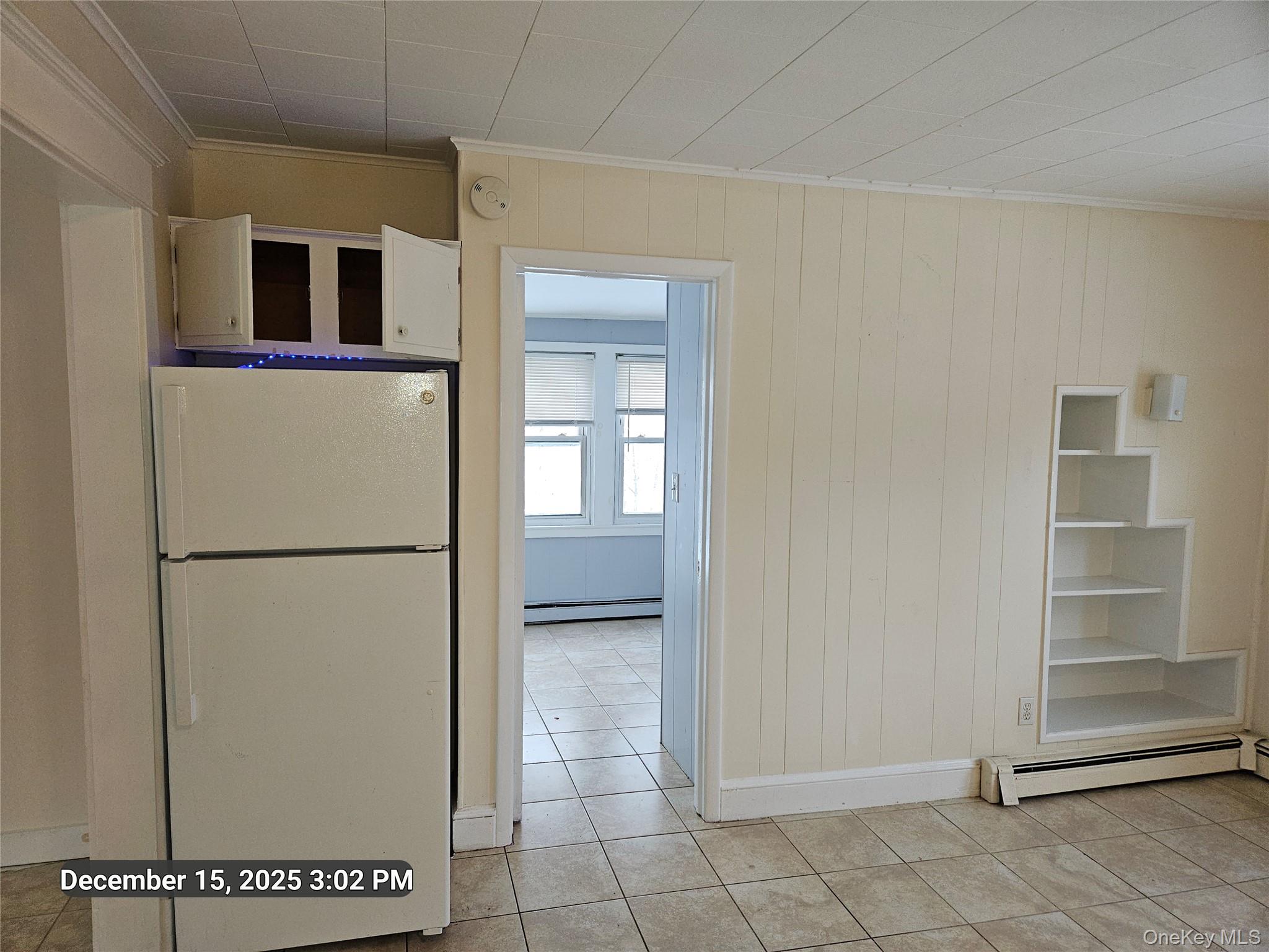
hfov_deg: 73.9
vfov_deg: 58.9
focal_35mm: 23
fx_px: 843
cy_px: 476
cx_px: 634
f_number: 1.8
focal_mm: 5.4
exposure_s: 1/60
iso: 64
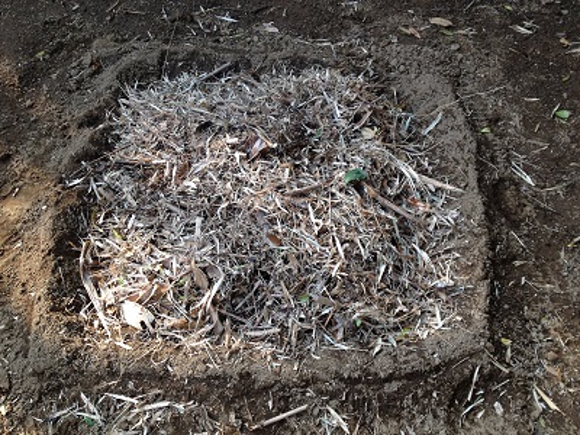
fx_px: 586
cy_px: 218
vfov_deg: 40.7
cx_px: 290
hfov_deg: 52.6
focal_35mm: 35
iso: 50
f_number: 2.4
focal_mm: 4.28
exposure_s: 1/214
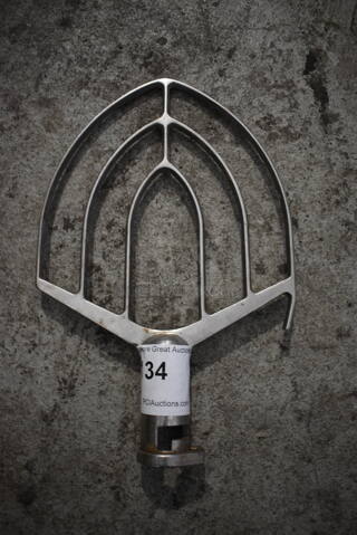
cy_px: 268
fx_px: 446
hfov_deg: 43.7
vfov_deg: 61.9
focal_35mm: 30
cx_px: 178
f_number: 3.5
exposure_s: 1/125
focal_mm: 20
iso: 1400
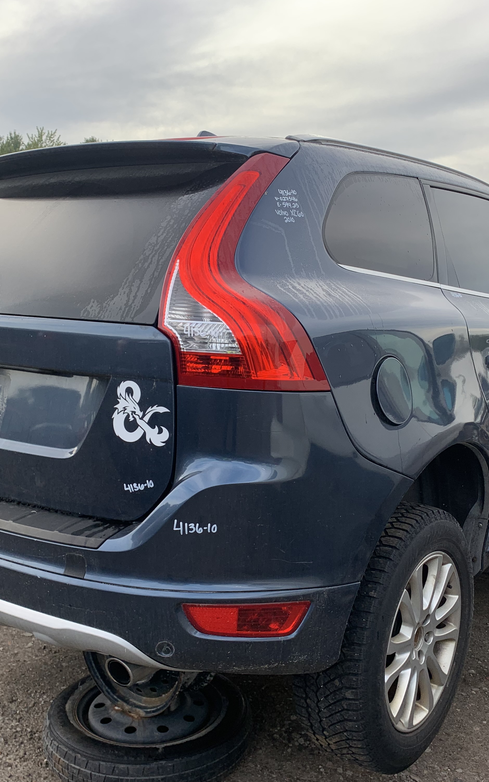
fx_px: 789
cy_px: 392
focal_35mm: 37
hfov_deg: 34.4
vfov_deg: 52.7
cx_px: 267
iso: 25
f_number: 1.8
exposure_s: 1/308
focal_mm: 4.25
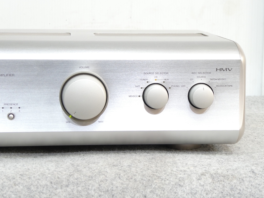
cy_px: 99
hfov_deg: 20.0
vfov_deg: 15.1
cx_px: 132
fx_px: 747
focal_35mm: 98
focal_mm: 17.5
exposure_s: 1/8
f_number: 5
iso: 200
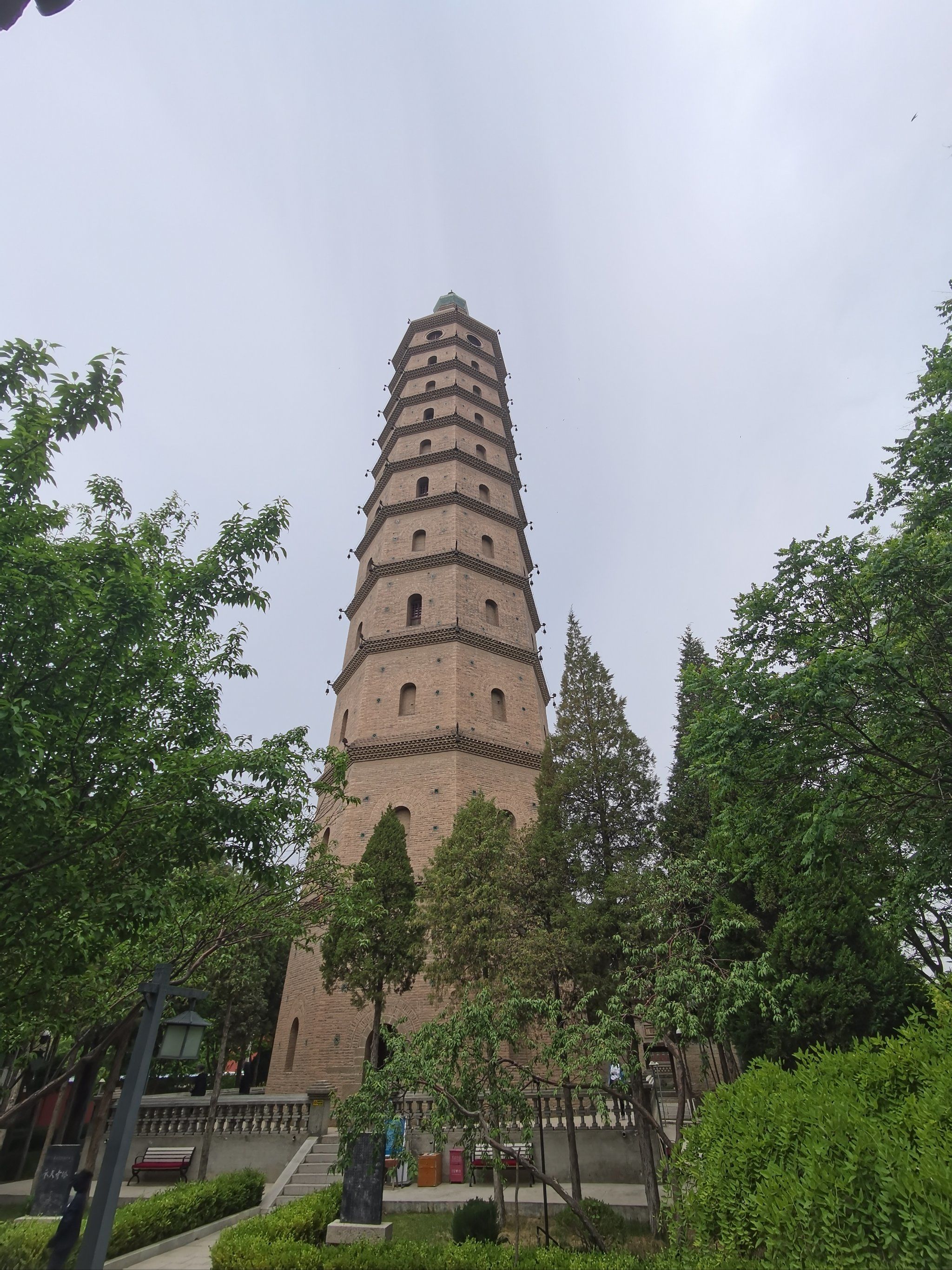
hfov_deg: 74.7
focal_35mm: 17
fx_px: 623
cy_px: 635
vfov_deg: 91.0
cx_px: 476
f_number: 2.2
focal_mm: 2.2
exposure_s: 1/1000
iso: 50
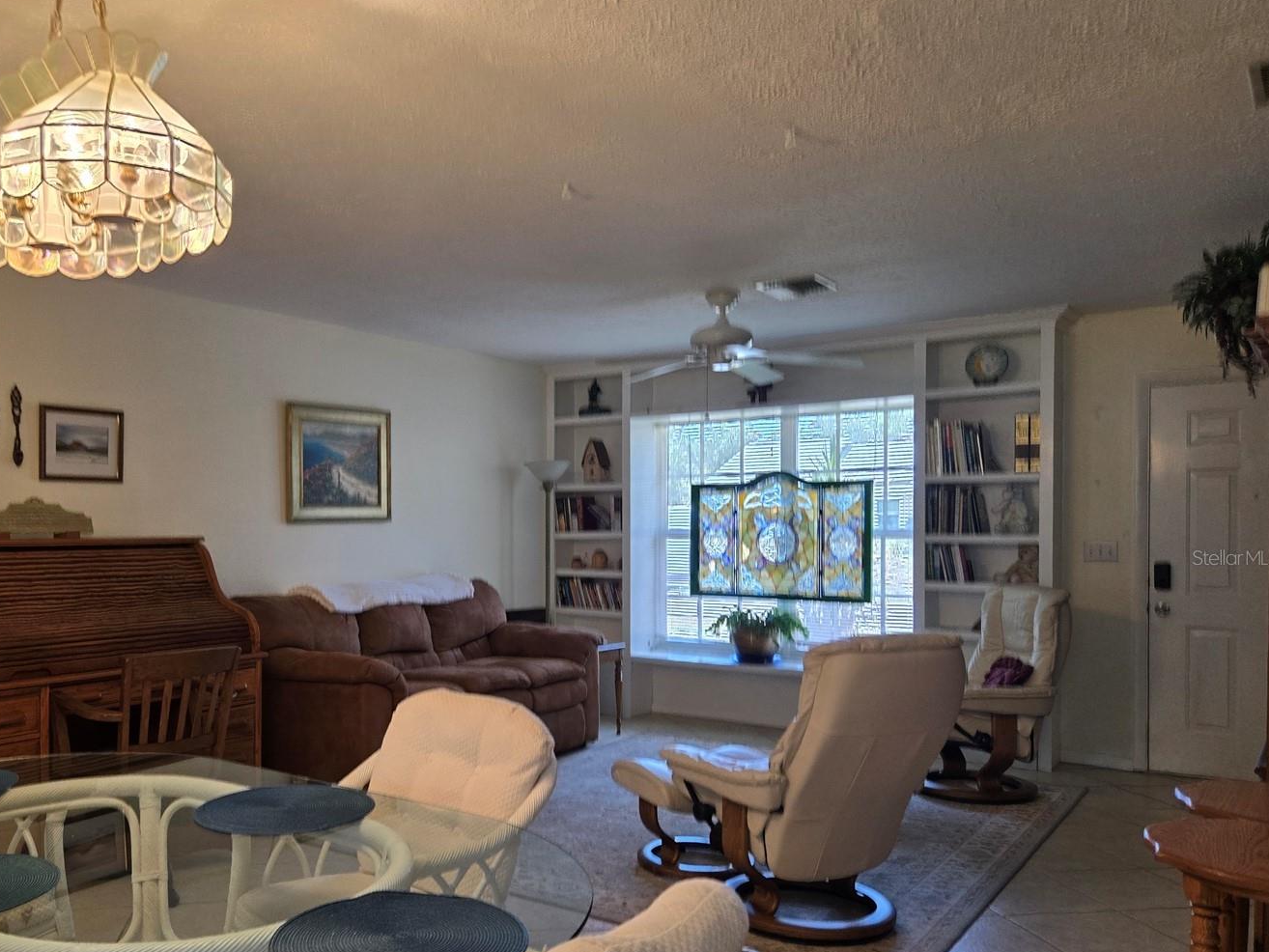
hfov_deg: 62.9
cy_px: 557
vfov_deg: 49.5
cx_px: 511
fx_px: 1027
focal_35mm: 28
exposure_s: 1/120
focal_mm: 5.4
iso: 100
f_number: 1.8
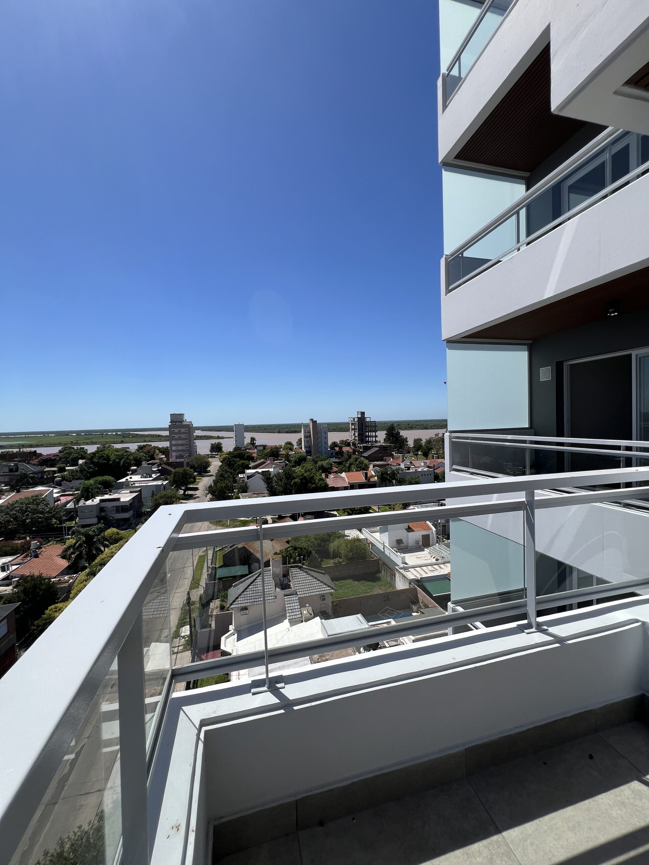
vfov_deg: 106.2
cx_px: 324
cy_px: 432
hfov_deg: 89.9
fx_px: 325
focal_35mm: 13
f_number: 1.8
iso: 32
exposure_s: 1/2874
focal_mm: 1.57
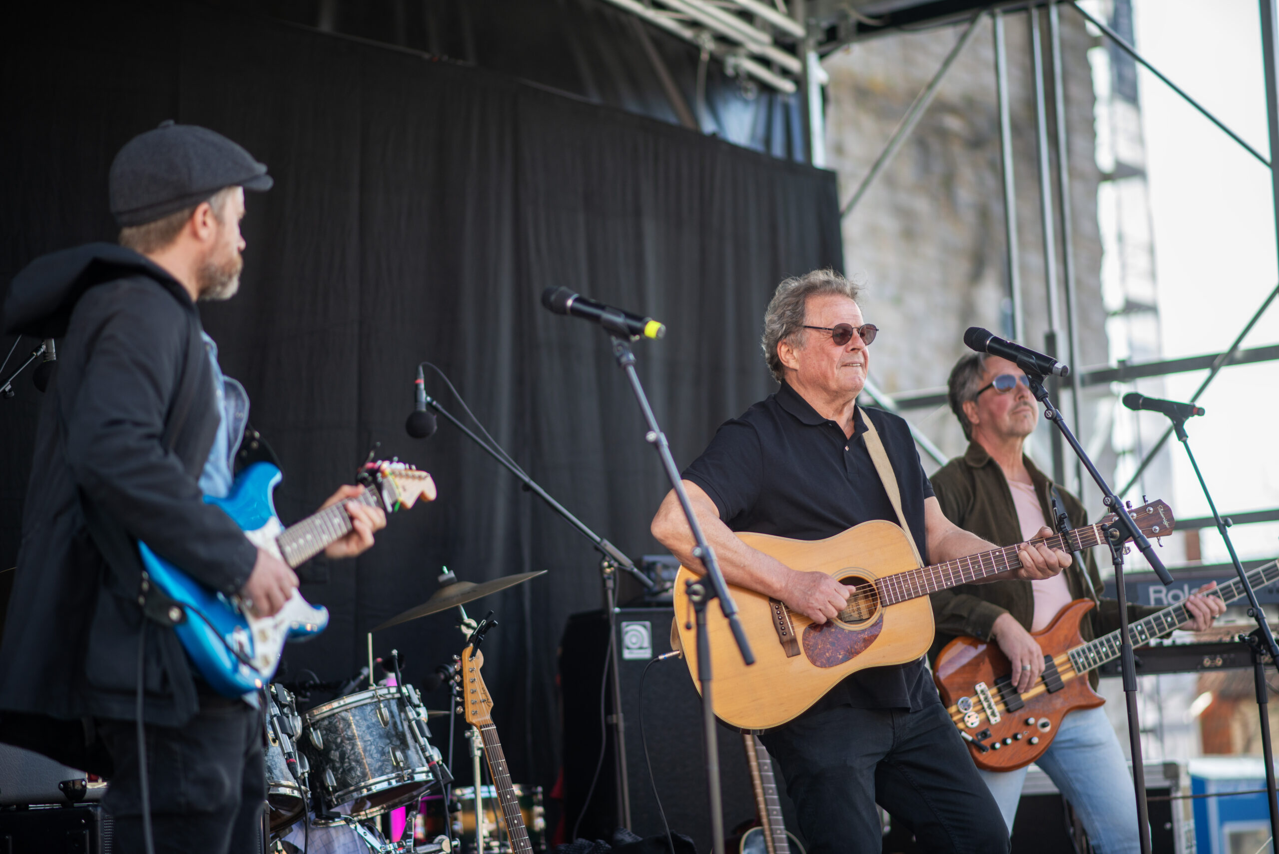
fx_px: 3021
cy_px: 427
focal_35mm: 85
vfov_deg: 16.1
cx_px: 640
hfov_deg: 23.9
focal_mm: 85
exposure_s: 1/1000
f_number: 1.8
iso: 160
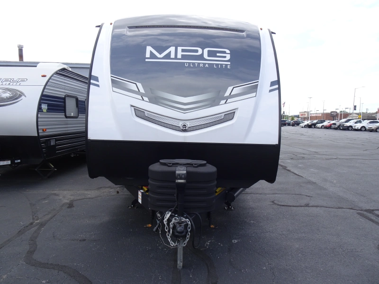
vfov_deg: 56.8
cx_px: 190
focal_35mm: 24
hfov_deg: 71.6
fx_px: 263
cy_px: 142
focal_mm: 4.1
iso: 80
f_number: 3.5
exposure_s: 1/400
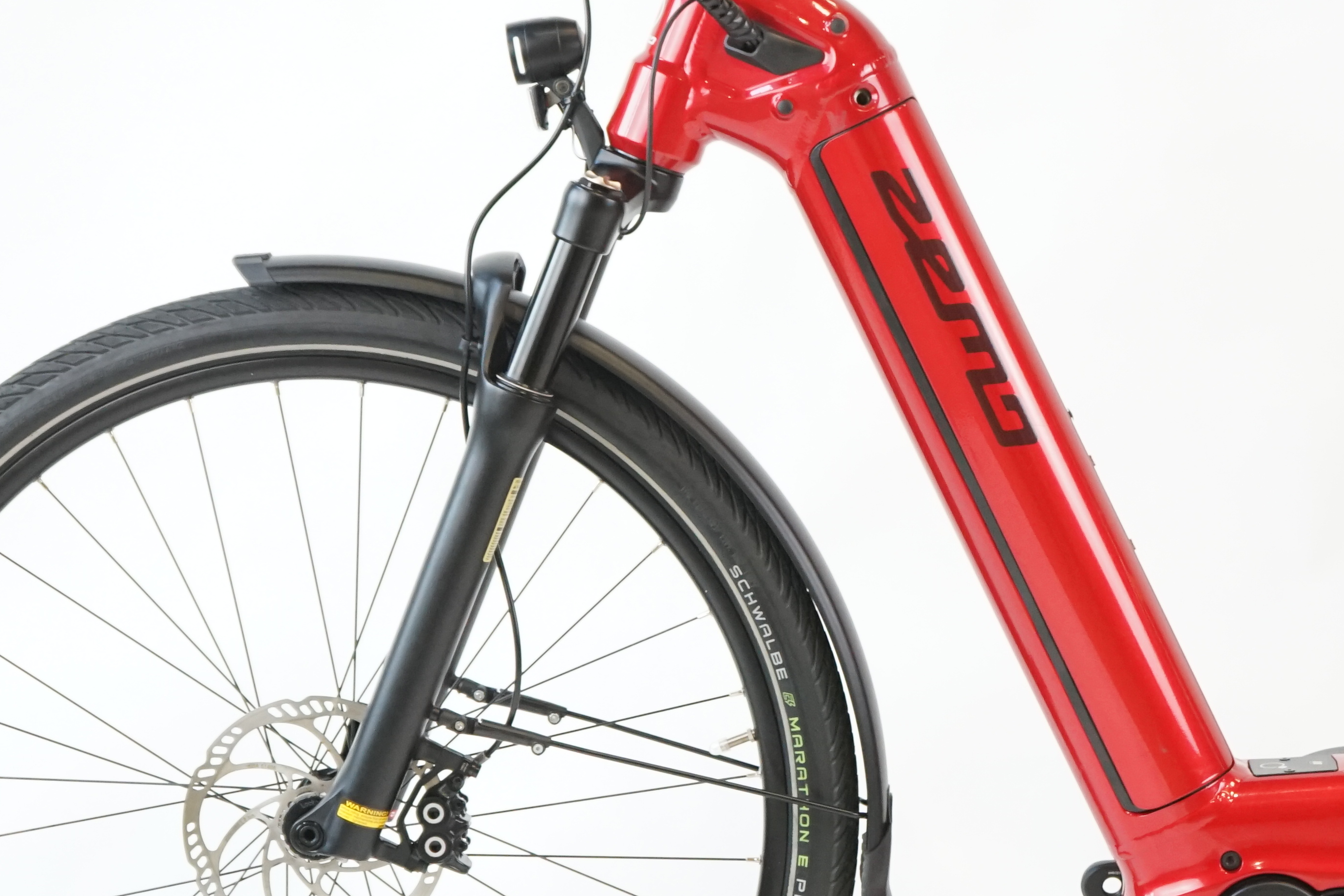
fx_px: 4629
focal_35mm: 124
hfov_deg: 16.3
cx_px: 1172
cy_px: 398
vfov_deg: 11.1
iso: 2000
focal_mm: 57
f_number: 5.6
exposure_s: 1/200
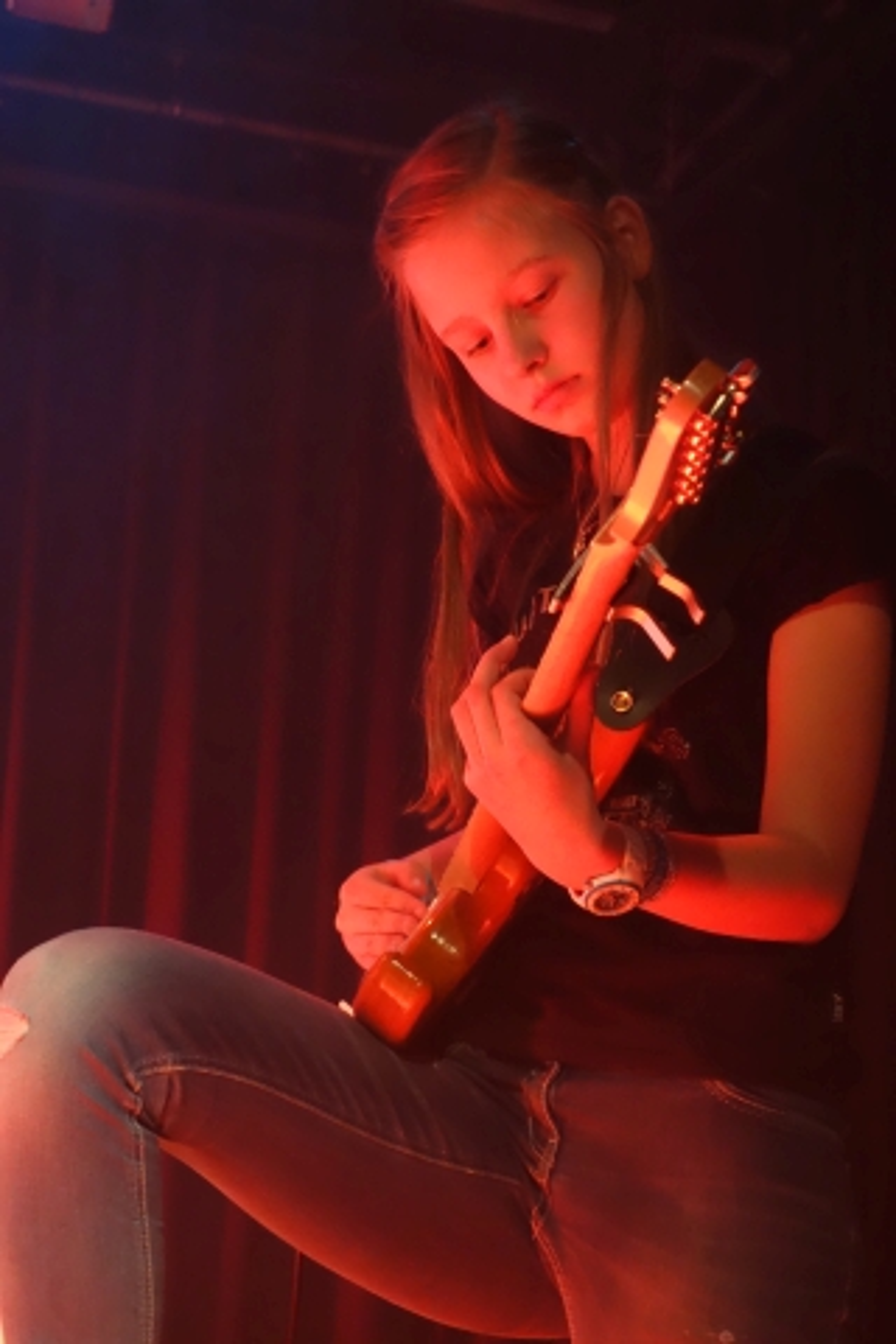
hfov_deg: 14.9
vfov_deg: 22.1
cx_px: 448
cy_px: 672
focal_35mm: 92
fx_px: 3434
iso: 3200
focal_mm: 34.25
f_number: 4.9
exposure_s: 1/30
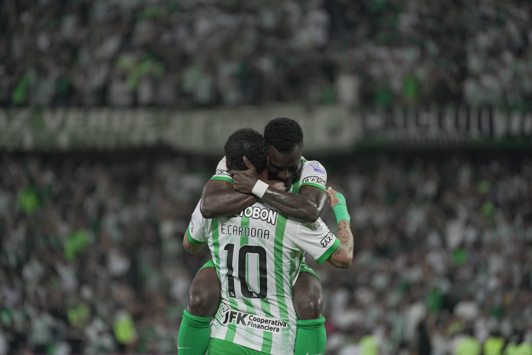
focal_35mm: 400
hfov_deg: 5.2
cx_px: 266
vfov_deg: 3.4
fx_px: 5911
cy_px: 178
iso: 6400
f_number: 5.6
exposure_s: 1/1000
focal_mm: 400
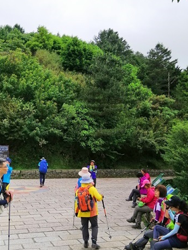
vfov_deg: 53.9
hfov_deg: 41.6
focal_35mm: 34
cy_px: 139
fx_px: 246
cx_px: 77
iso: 125
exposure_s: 1/900
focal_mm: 3.81
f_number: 2.2
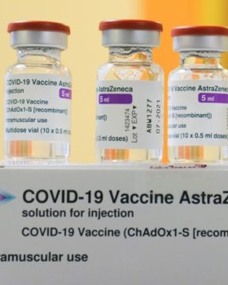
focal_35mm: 183
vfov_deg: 10.5
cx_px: 240
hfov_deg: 8.4
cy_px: 148
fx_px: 1544
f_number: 7.1
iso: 2000
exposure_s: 1/60
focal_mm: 98
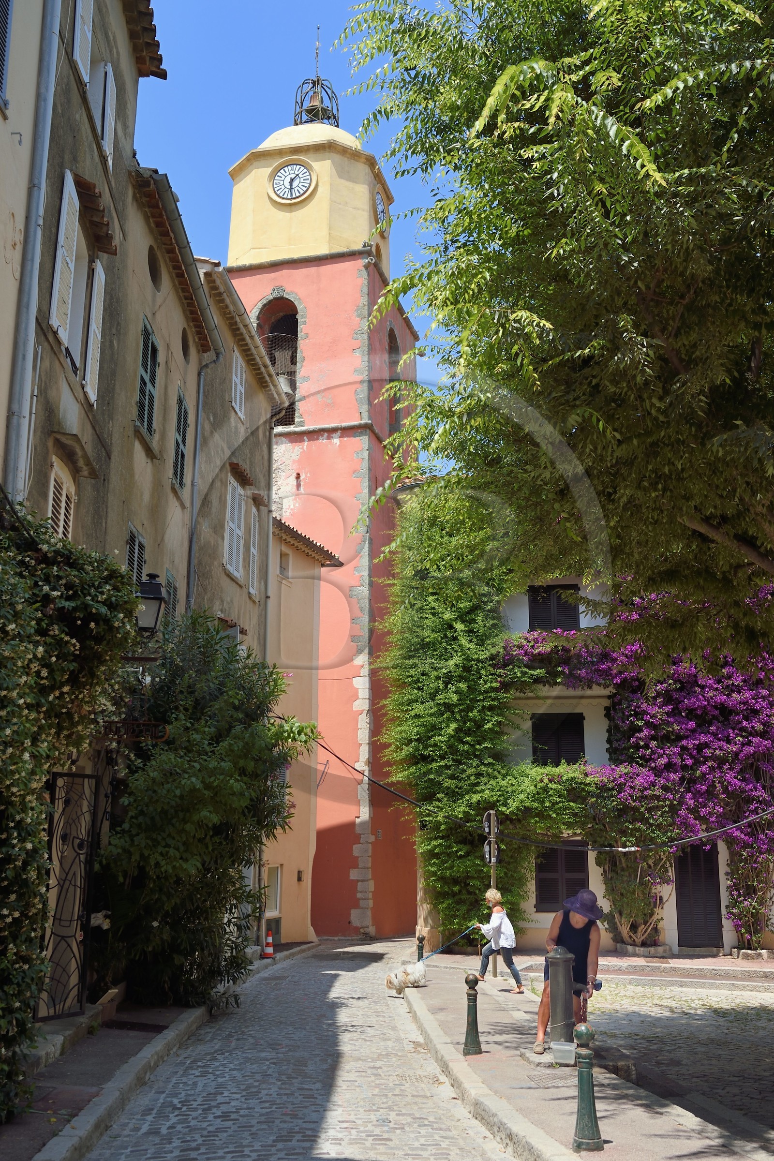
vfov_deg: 58.7
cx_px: 387
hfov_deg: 41.1
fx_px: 1032
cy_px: 580
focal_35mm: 32
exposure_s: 1/400
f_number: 9
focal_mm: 32
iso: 200
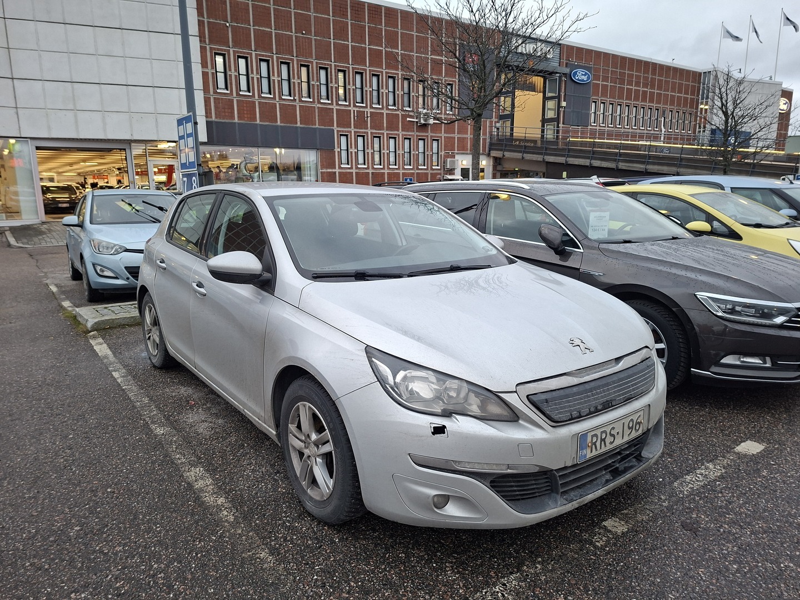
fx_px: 532
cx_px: 400
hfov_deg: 73.9
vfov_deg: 58.9
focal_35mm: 23
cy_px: 300
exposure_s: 1/100
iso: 200
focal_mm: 5.54
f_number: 1.8
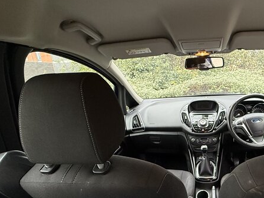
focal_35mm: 25
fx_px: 191
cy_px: 130
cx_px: 194
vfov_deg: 53.9
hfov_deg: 65.7
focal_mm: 2.22
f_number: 2.2
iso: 320
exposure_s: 1/82
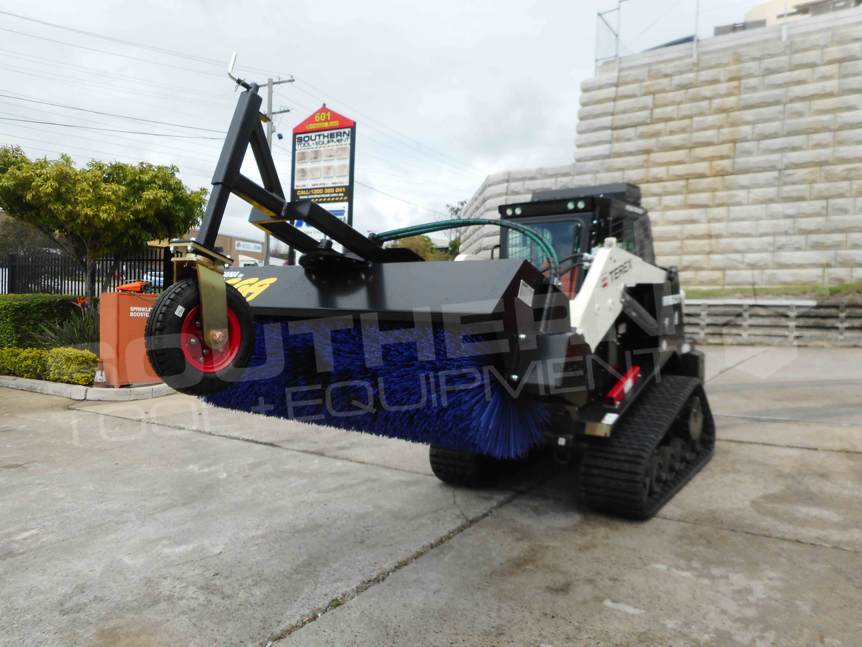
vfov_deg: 54.9
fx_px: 623
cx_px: 431
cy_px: 324
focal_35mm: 25
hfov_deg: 69.4
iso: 80
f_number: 3.7
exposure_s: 1/640
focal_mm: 4.5
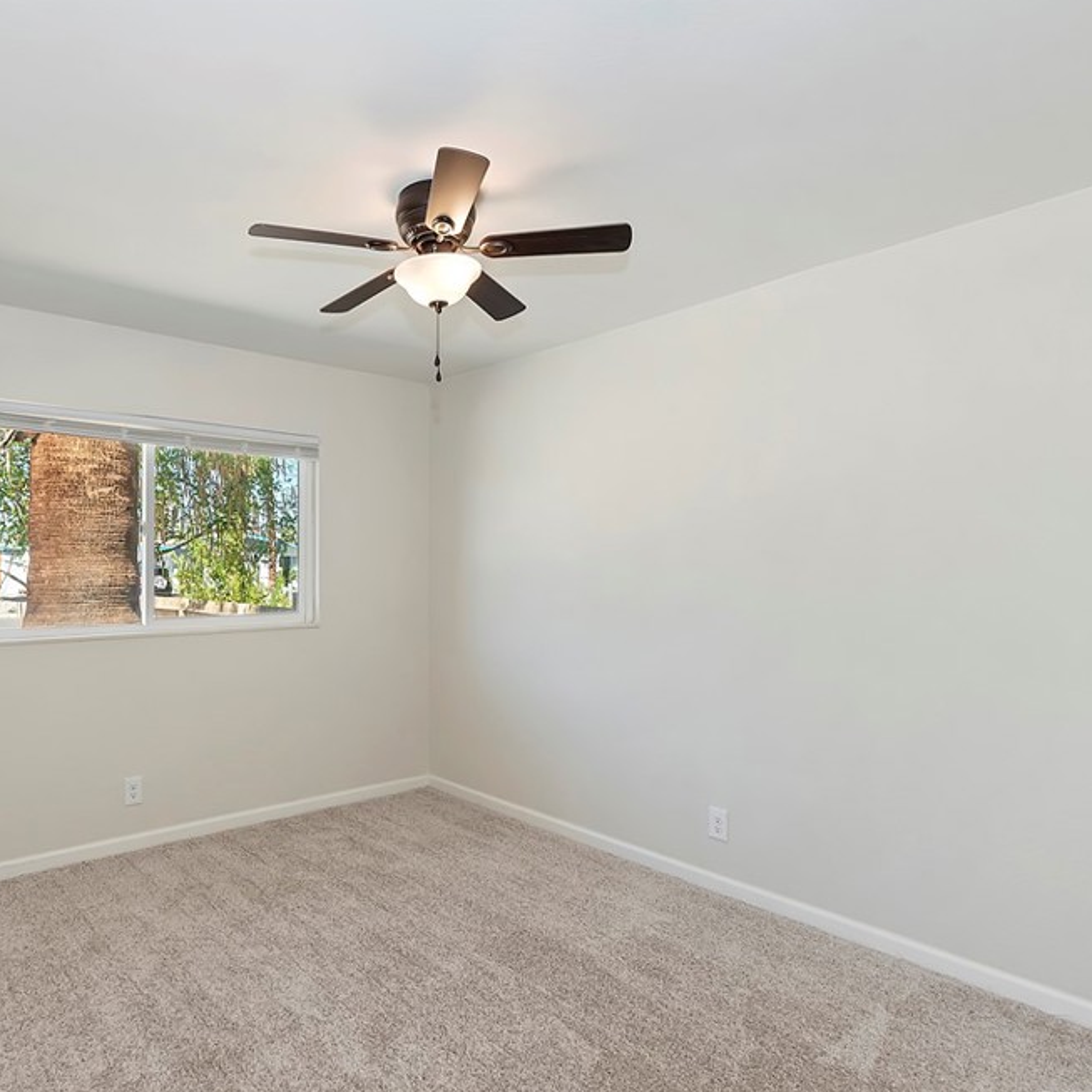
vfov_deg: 74.8
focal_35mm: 20
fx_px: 714
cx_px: 413
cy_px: 559
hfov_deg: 73.6
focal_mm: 10
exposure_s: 1/30
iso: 180
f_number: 8
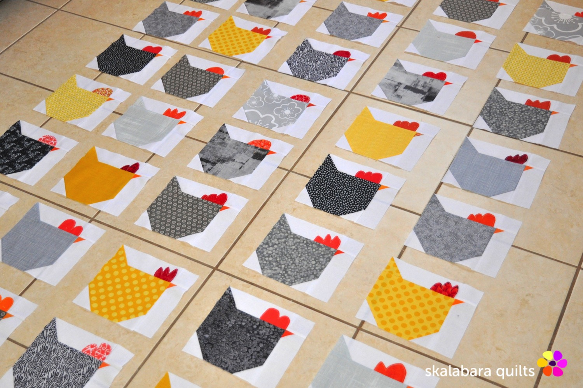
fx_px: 680
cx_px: 292
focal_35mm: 42
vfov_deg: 31.9
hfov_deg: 46.4
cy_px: 194
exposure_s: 1/60
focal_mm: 28
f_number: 4.2
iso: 800
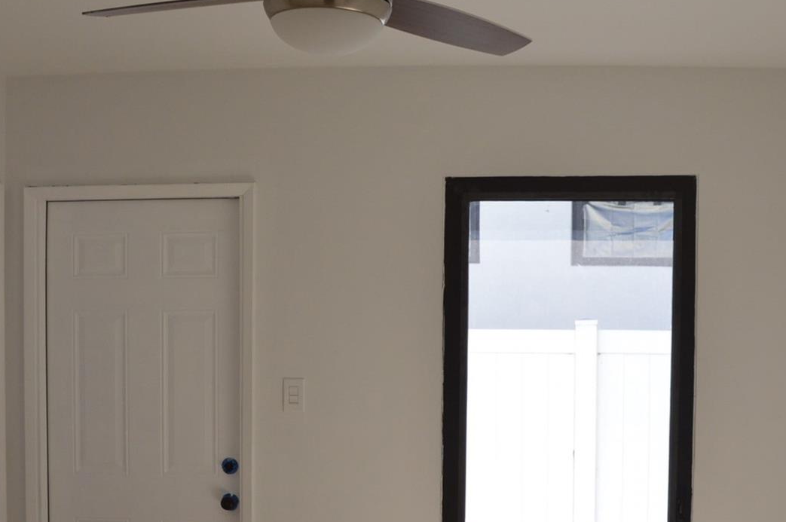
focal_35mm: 53
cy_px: 418
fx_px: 1156
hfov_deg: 37.5
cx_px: 417
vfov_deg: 25.0
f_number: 9
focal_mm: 18
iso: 400
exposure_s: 1/160
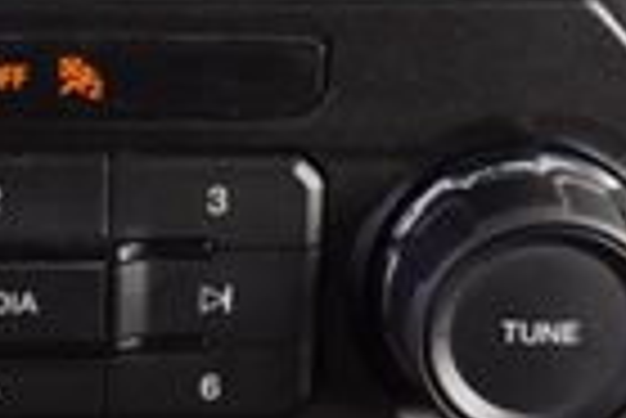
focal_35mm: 138
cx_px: 23
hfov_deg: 14.6
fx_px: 2402
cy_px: -288
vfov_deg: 9.6
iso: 100
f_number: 4.5
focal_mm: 20
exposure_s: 1/80
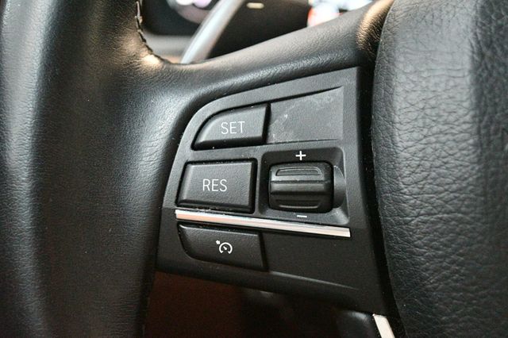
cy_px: 169
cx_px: 254
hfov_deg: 35.1
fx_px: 804
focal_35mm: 57
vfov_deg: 23.8
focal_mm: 38
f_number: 5
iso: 12800
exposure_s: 1/30
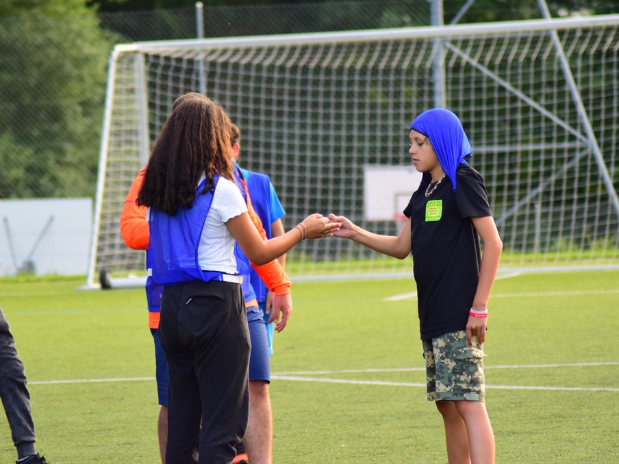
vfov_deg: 6.1
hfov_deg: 8.1
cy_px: 233
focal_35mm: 245
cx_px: 306
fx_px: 4381
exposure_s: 1/320
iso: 1250
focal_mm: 150
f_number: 4.2
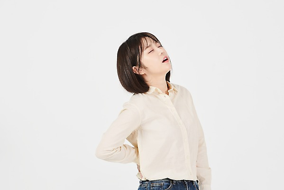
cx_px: 142
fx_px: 1105
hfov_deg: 14.6
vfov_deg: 9.8
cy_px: 95
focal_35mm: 140
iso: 100
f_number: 13
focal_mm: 140
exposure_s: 1/125
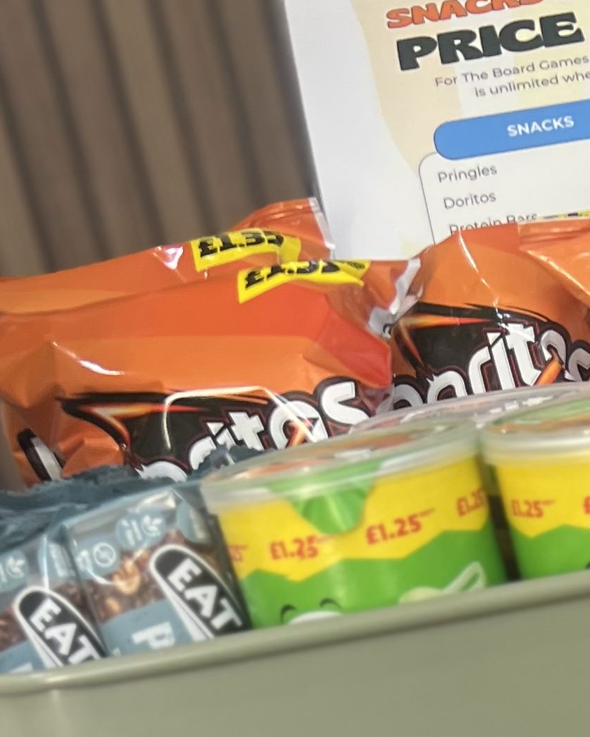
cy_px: 1264
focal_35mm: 97
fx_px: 2117
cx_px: 858
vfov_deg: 16.9
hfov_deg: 14.8
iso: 100
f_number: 1.5
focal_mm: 5.7
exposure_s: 1/121
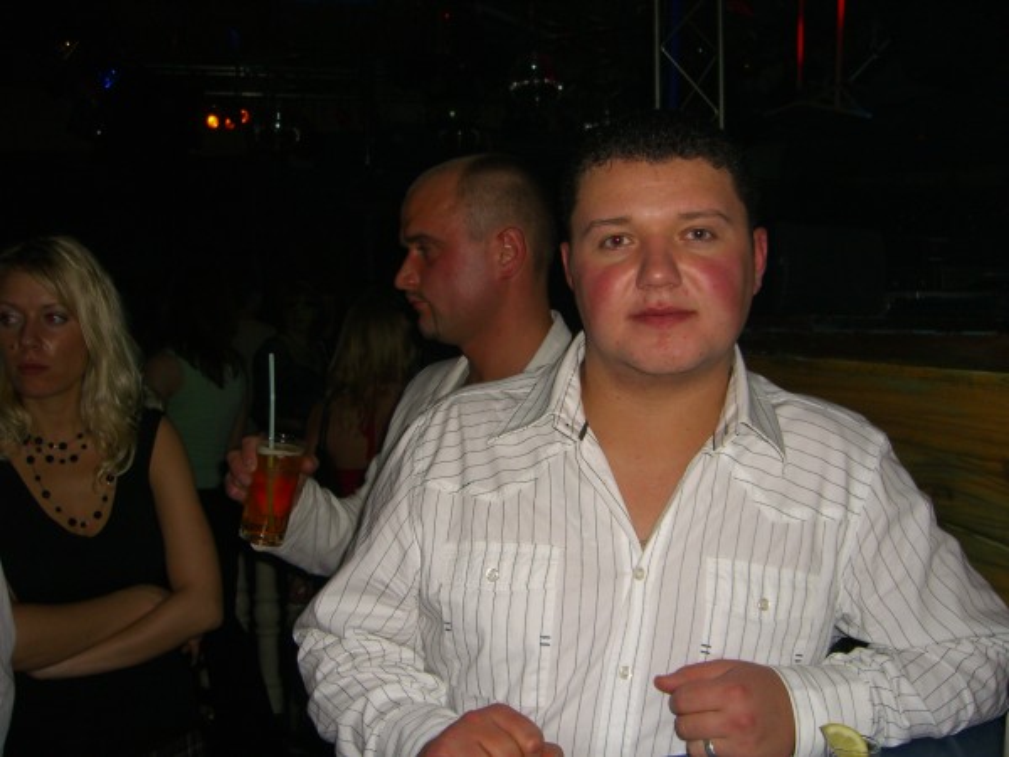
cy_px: 378
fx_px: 1108
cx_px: 504
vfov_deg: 37.7
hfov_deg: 49.0
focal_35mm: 38
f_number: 2.8
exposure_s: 1/60
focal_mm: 7.9
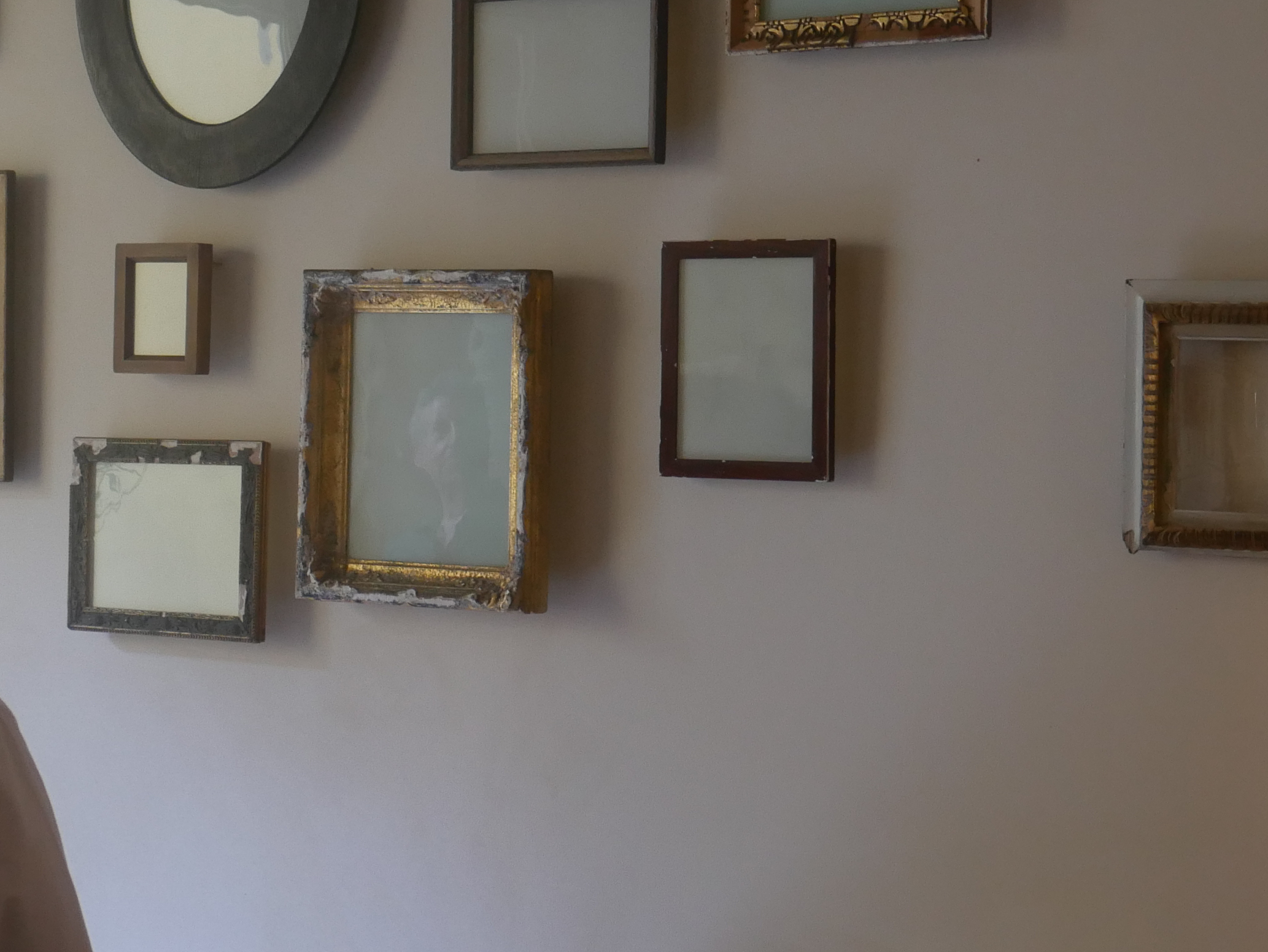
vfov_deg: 18.4
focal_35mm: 80
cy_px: 345
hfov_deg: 24.3
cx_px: 783
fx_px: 2932
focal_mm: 18
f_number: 4
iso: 800
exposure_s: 1/60
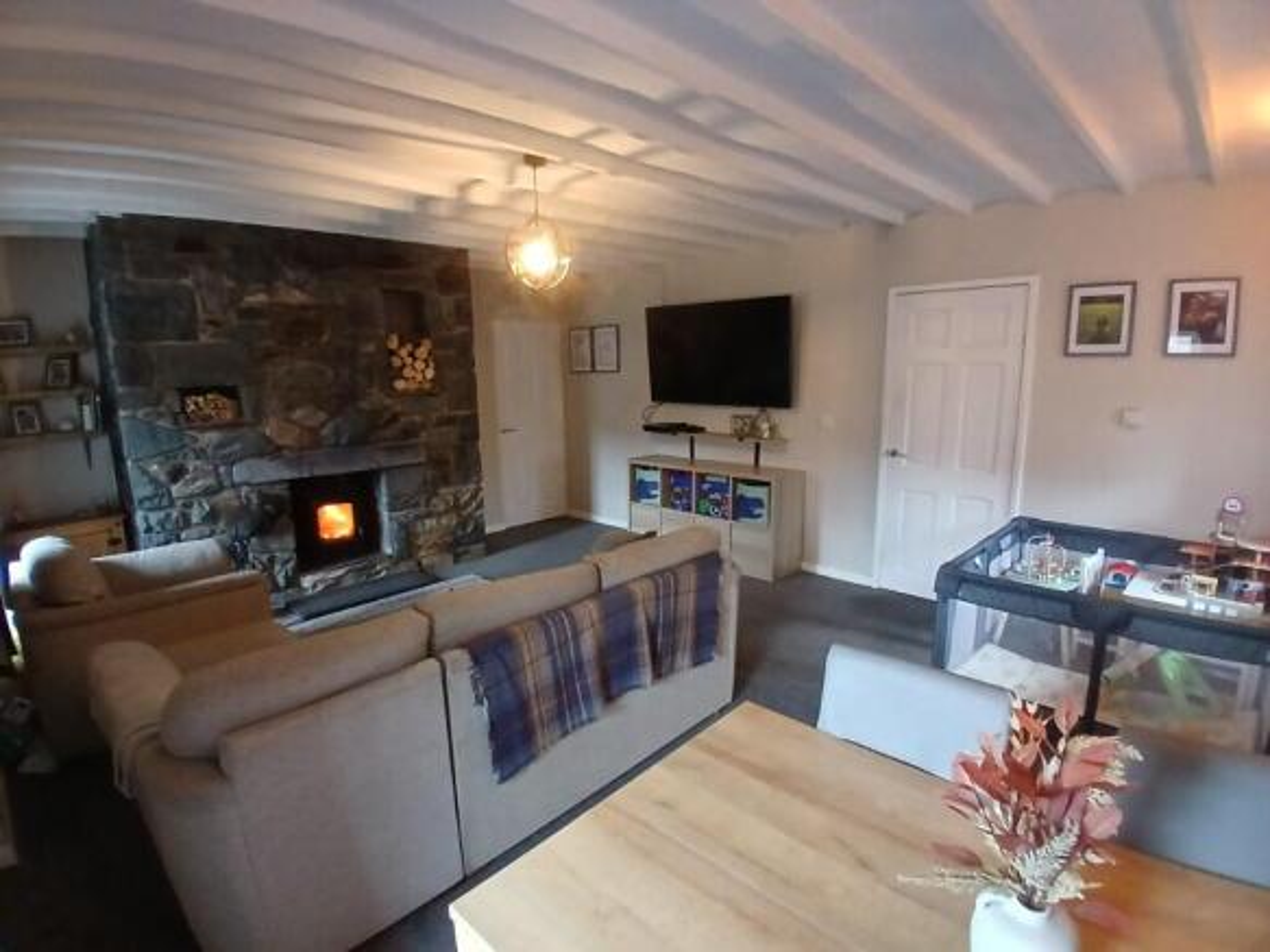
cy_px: 476
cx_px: 635
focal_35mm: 17
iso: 500
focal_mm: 1.4
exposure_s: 1/20
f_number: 2.2
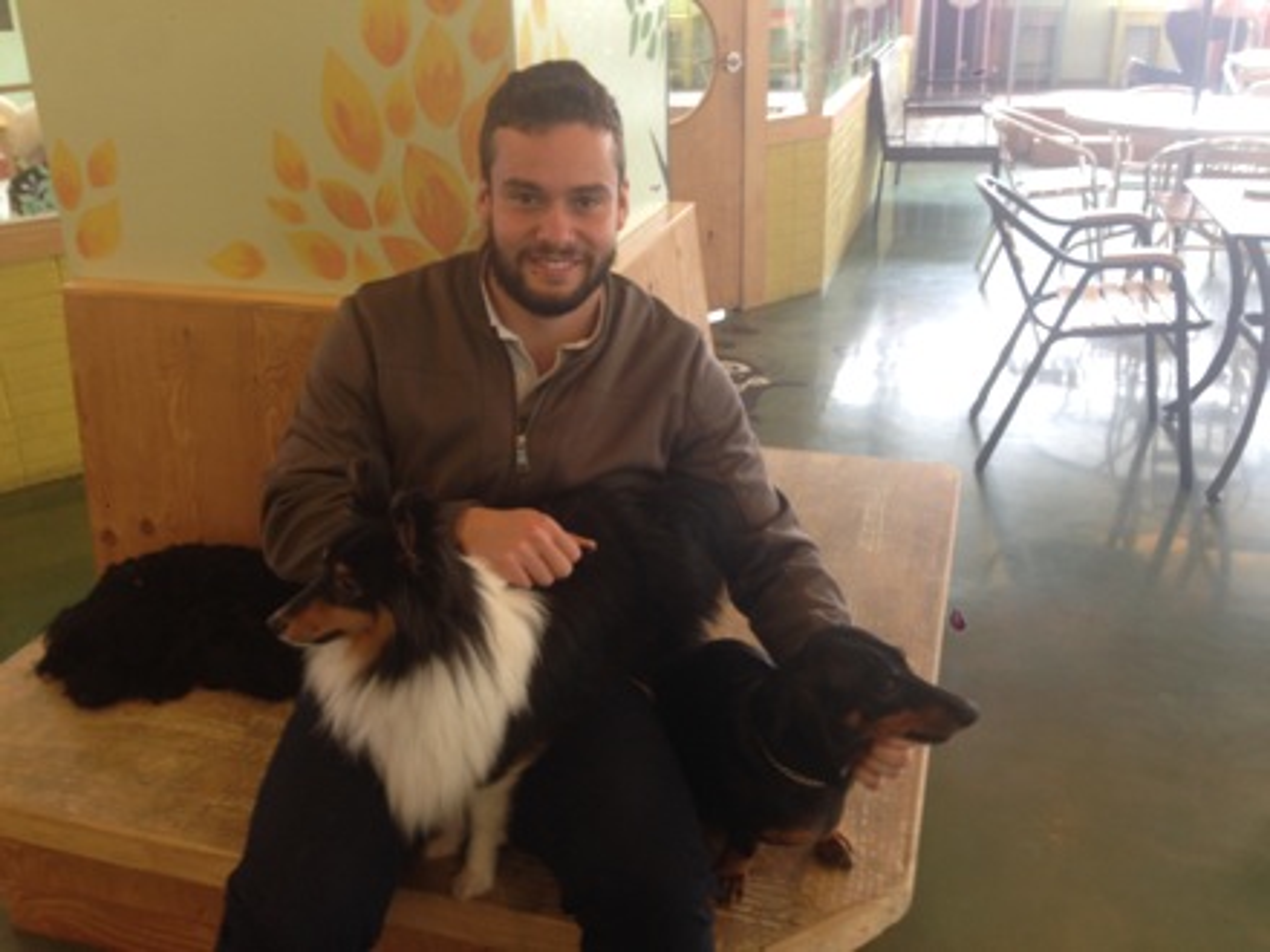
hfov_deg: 55.4
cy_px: 476
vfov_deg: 42.9
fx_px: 1211
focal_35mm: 33
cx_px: 635
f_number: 2.4
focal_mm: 4.12
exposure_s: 1/20
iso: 64
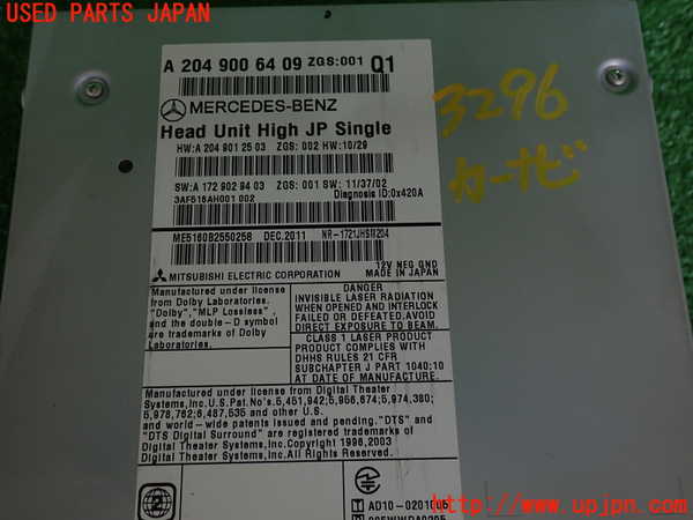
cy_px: 260
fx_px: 601
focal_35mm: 30
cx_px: 346
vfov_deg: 46.8
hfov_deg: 60.0
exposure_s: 1/100
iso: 100
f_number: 2.3
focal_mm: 5.4
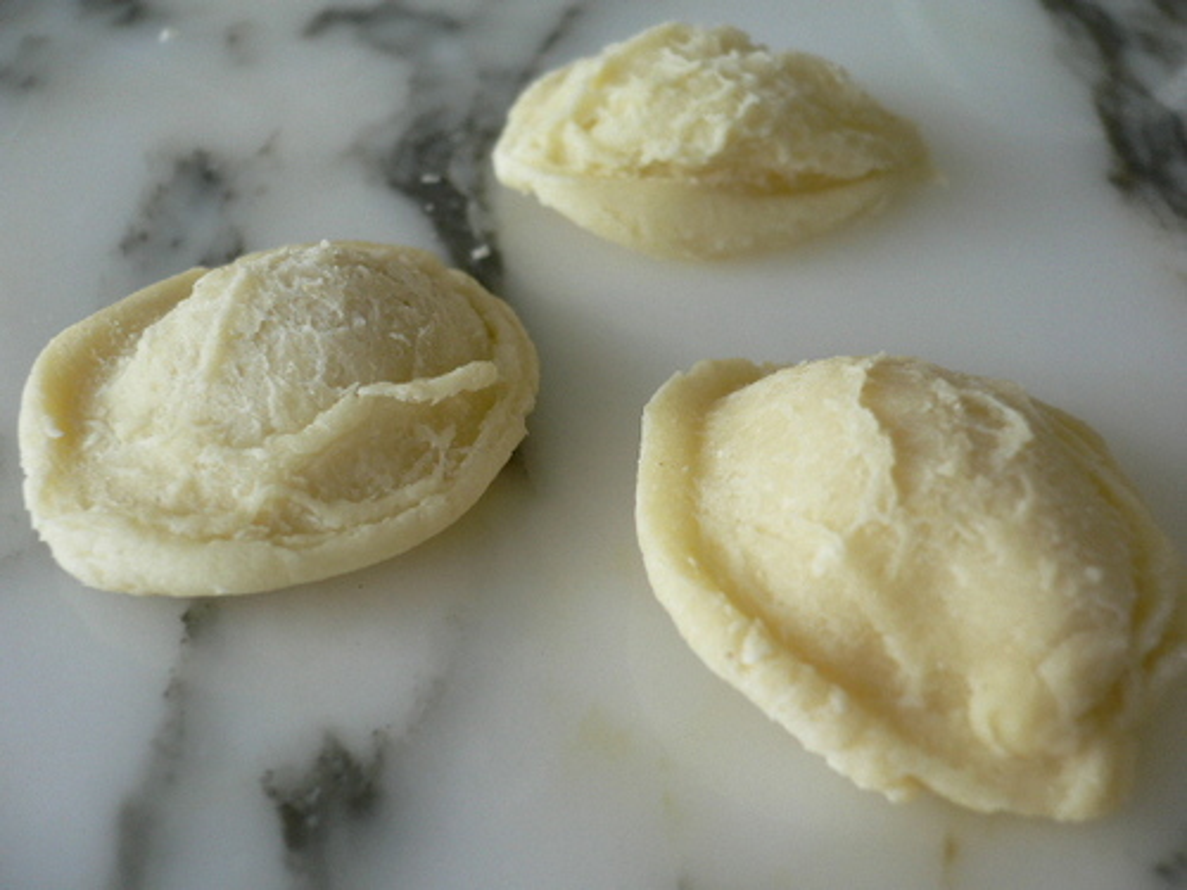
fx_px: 1200
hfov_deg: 52.6
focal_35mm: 35
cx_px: 594
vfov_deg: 40.7
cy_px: 445
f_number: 2.8
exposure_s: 1/100
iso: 100
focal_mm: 5.8
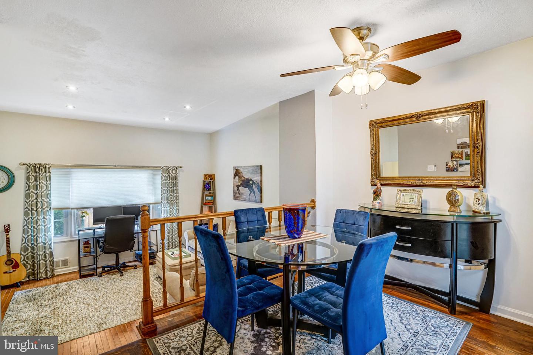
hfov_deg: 96.7
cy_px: 178
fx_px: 237
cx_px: 266
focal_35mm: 16
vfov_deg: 73.8
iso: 1250
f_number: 8
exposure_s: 1/13
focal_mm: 16
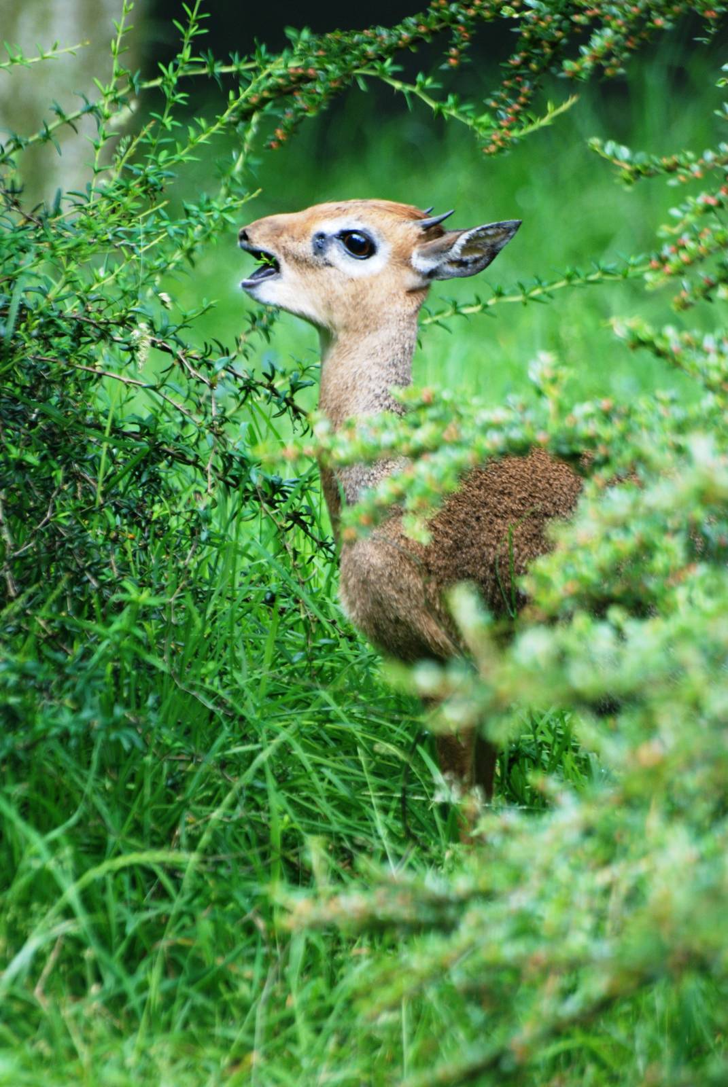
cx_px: 364
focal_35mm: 450
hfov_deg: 3.1
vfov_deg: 4.6
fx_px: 13611
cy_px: 544
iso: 400
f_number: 5.6
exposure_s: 1/125
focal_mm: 300
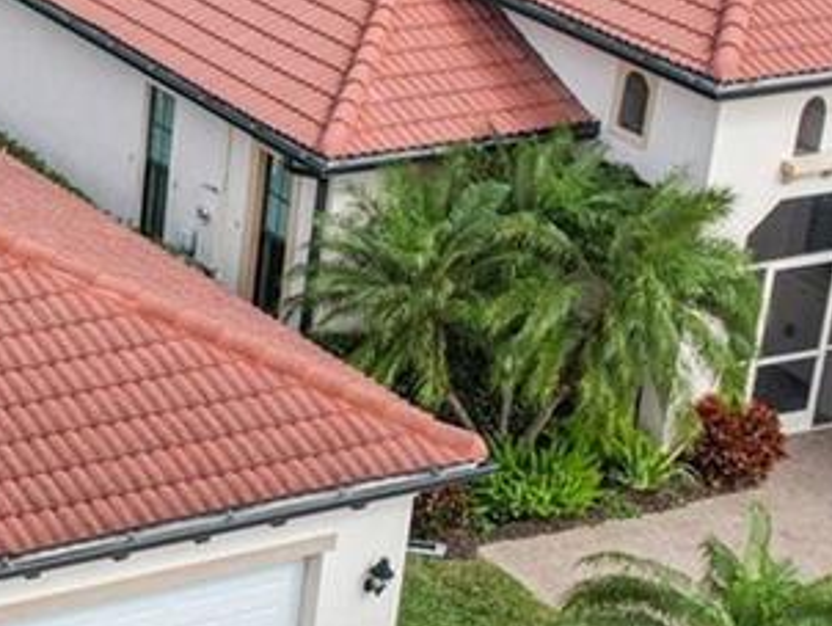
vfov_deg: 13.2
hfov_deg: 16.0
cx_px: -433
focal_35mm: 112
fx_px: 2694
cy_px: 400
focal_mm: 8.4
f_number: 2.8
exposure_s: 1/1600
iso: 130
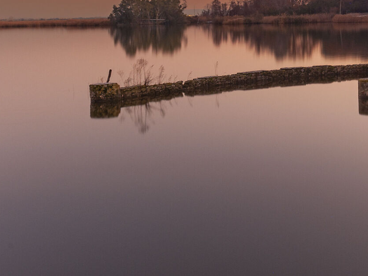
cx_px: 359
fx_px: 702
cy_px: 2
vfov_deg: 21.5
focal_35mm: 66
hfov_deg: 27.8
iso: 200
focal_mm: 24
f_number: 11
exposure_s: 145
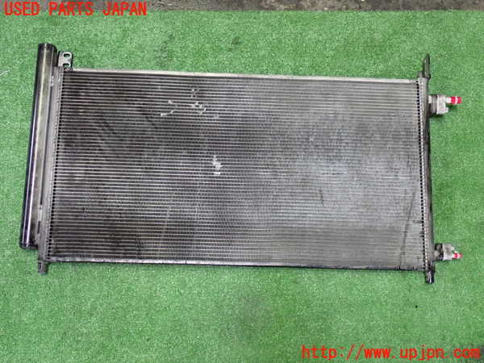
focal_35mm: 47
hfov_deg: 40.4
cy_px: 182
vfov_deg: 30.9
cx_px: 242
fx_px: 657
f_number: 3.1
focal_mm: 8.4
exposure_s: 1/40
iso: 800
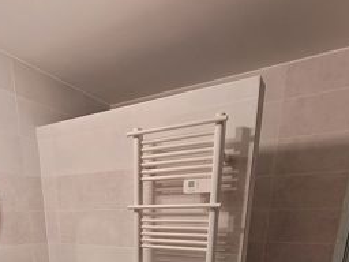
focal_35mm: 27
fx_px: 272
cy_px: 302
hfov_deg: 65.0
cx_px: 148
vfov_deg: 39.6
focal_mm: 1.74
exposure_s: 1/50
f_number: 2.2
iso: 200
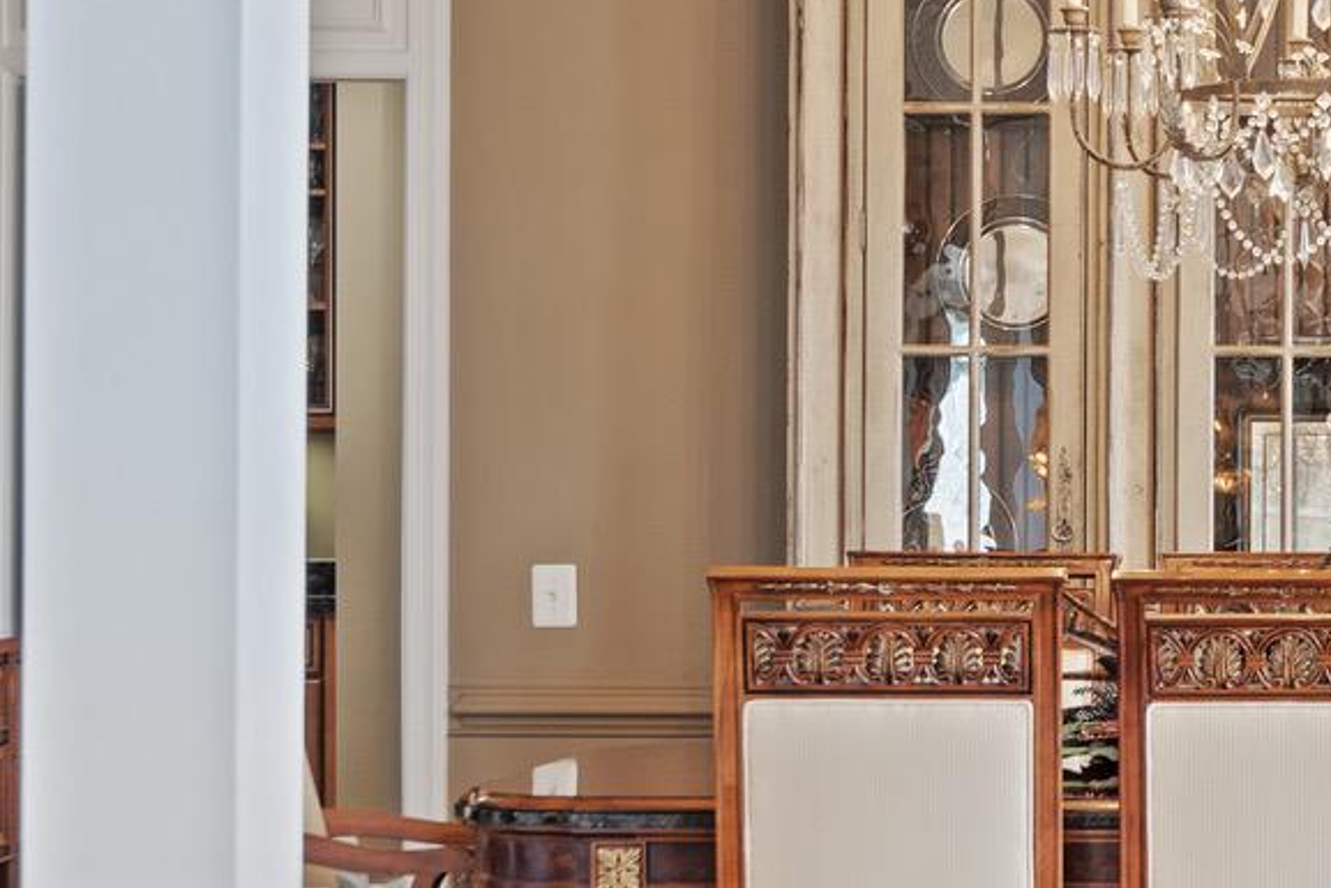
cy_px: 432
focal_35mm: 110
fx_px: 4068
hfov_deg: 17.9
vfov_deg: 12.5
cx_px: 1495
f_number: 4
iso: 320
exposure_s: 1/60
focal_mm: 31
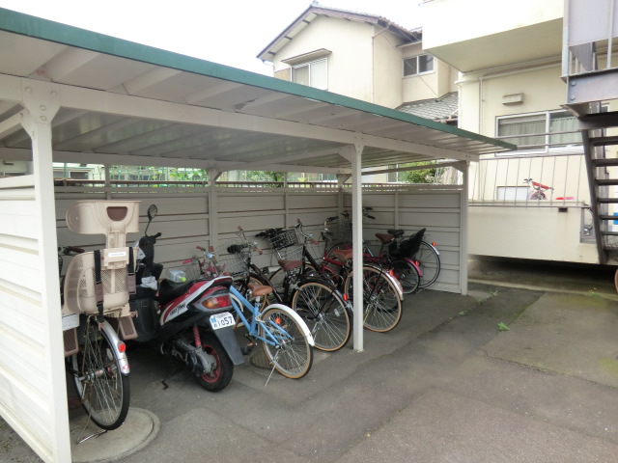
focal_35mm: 24
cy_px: 232
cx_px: 309
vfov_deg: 56.8
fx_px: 428
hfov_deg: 71.6
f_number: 3.2
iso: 80
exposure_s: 1/160
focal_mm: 4.3
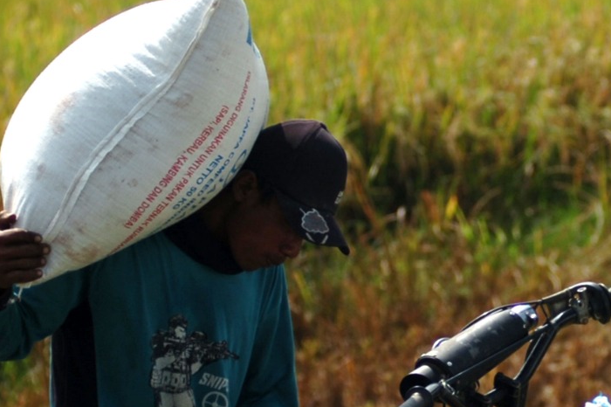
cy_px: 383
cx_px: 525
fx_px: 5072
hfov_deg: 6.9
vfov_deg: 4.6
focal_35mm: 299
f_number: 2.8
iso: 200
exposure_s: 1/4000
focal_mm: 86
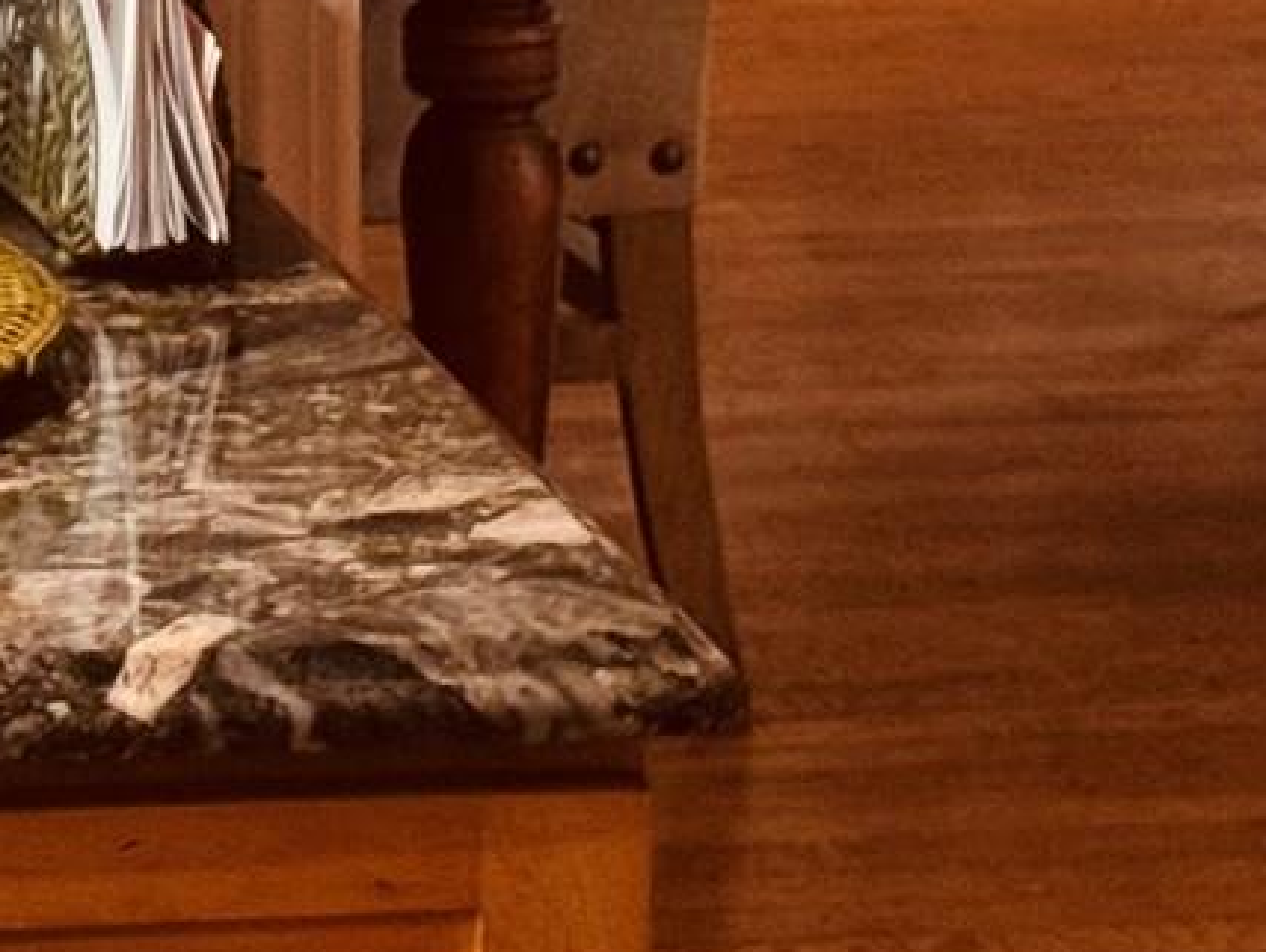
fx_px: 8419
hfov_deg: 8.3
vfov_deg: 6.3
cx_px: -860
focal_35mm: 230
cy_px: -949
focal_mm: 6.76
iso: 200
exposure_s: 1/60
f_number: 1.78
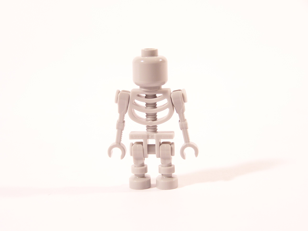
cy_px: 116
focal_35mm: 105
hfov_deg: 18.7
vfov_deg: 14.1
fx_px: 934
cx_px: 154
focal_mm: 17.5
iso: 100
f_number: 3.2
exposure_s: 1/10
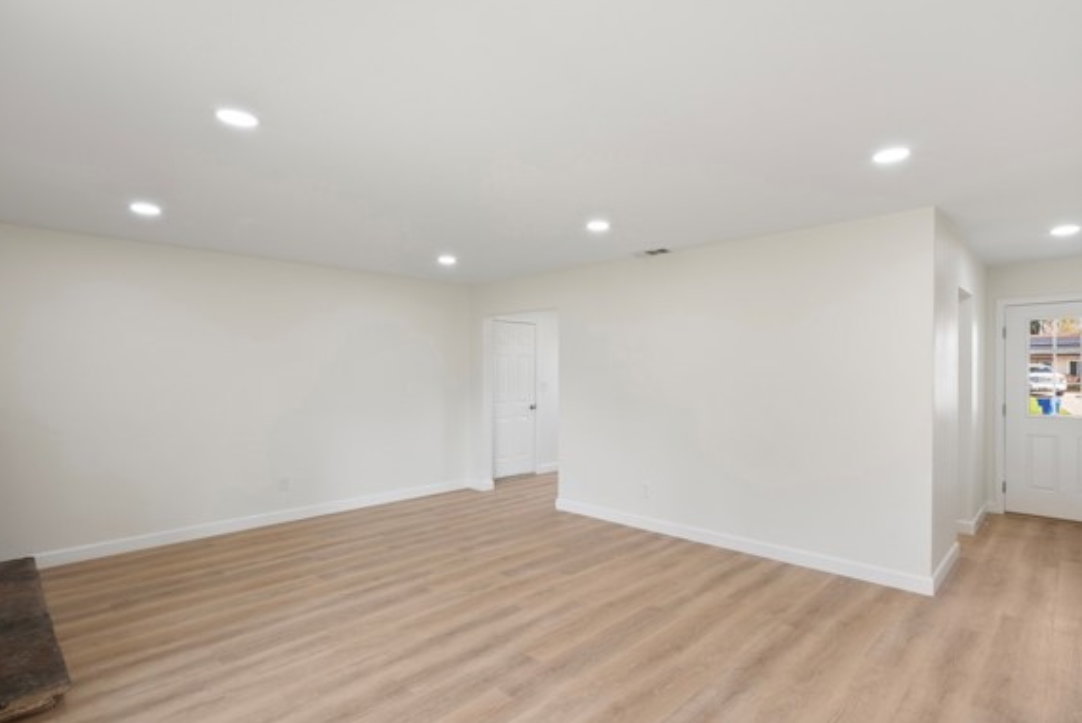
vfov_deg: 67.4
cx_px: 551
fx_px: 541
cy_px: 372
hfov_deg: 90.0
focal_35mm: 18
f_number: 22
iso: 50
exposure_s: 1
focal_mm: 16
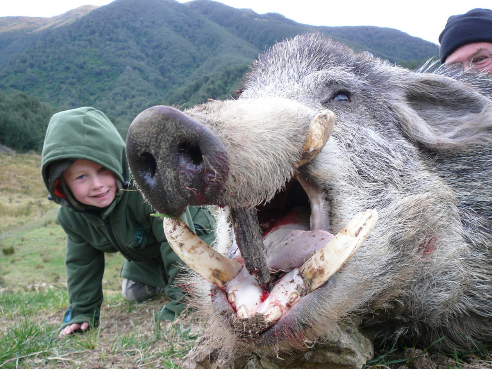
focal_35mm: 35
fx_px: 497
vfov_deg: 40.7
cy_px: 184
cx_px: 246
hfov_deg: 52.6
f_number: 2.8
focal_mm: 5.2
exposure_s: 1/30
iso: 100
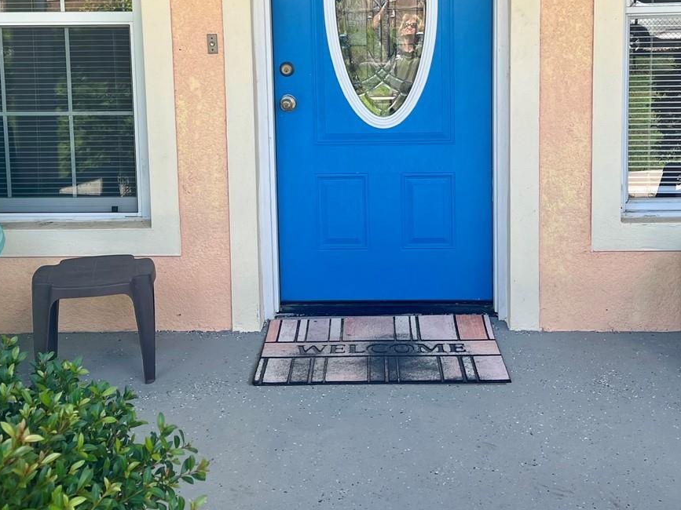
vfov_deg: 29.6
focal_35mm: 48
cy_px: 102
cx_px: 368
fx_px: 944
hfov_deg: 39.6
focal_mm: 5.7
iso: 50
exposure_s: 1/827
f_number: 1.5
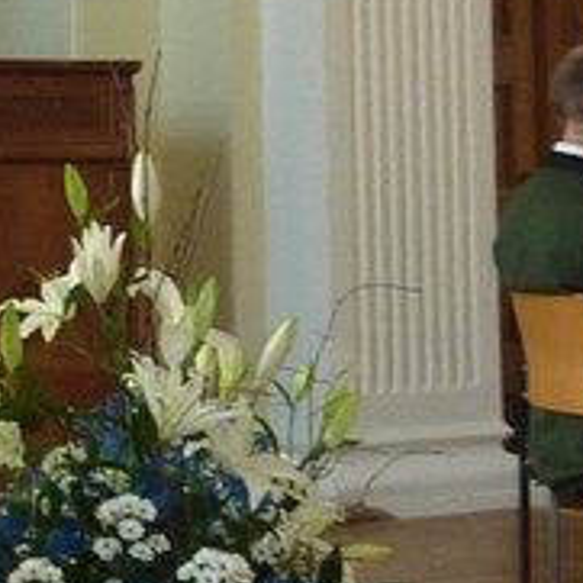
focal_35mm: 160
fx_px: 3049
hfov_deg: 10.2
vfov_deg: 10.9
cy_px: 42
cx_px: -554
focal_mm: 4.7
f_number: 3.4
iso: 160
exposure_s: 1/30
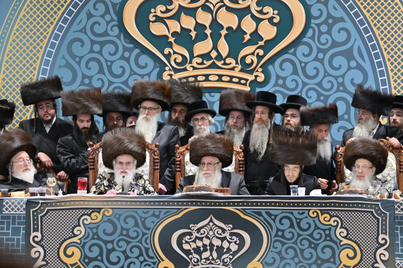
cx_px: 202
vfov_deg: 8.3
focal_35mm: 165
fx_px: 1846
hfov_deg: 12.5
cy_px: 134
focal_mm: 110
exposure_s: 1/200
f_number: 2.8
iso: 500
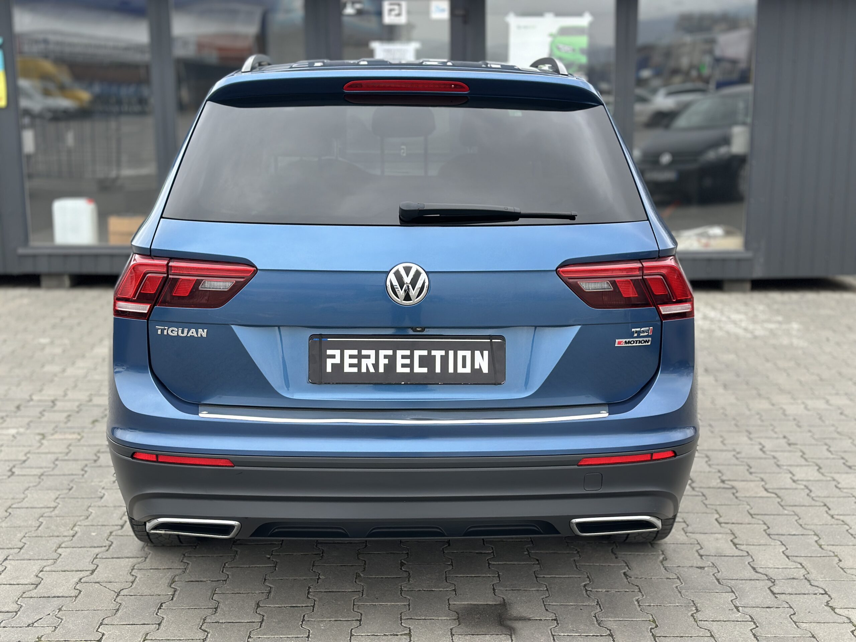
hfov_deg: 39.7
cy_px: 321
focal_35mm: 48
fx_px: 1187
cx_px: 428
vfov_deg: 30.3
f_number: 1.78
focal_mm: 6.86
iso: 80
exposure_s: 1/953
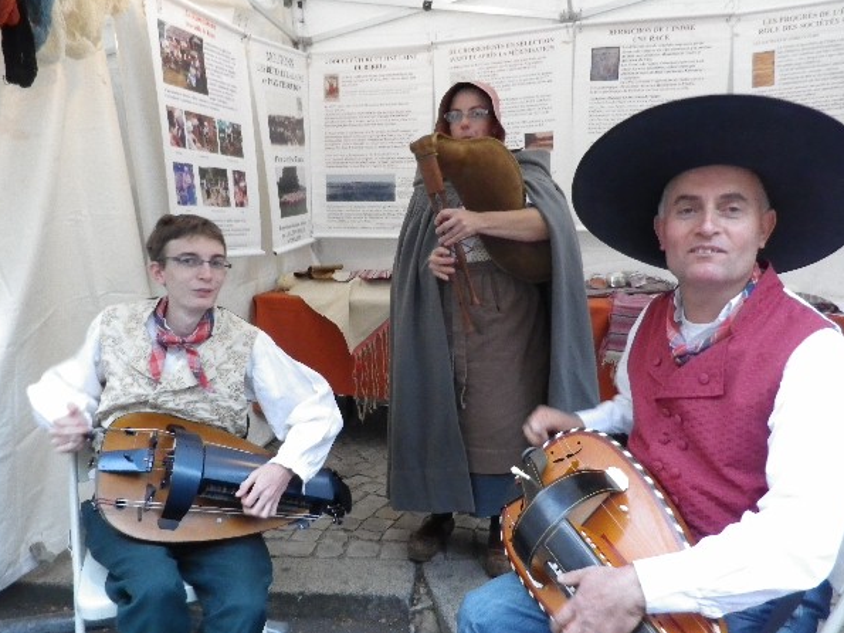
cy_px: 351
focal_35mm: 28
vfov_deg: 49.6
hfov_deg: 63.5
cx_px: 420
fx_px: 683
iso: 400
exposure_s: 1/25
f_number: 3.5
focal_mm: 4.5
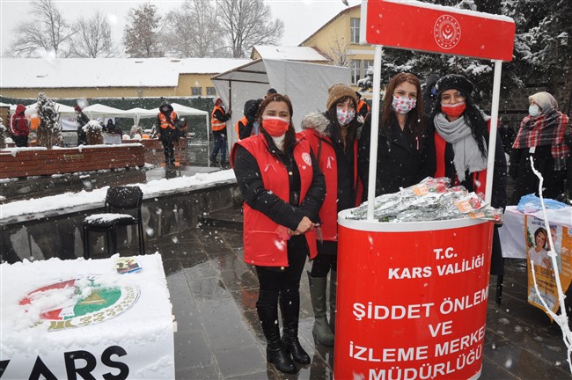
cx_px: 286
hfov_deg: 67.4
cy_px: 190
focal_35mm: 27
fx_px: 429
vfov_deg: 47.8
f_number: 10
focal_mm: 18
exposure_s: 1/200
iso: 200
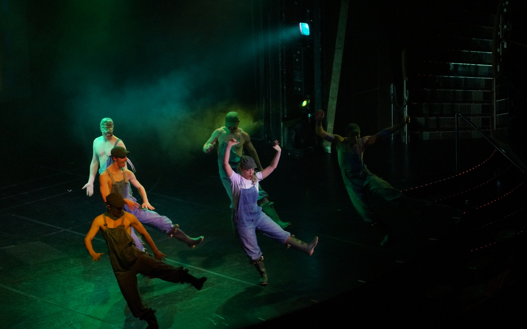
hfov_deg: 19.3
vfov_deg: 12.2
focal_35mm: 108
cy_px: 185
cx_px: 203
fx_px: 1546
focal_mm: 55
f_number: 5.6
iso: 1600
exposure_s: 1/160
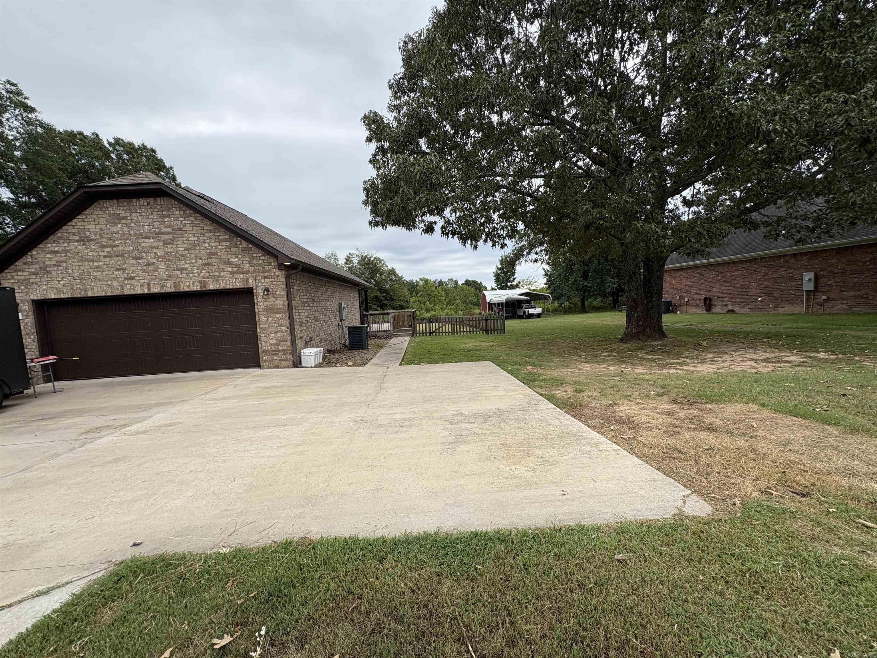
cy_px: 329
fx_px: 355
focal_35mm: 14
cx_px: 438
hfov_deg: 102.1
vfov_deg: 85.7
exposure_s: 1/582
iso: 40
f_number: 2.2
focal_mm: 2.22
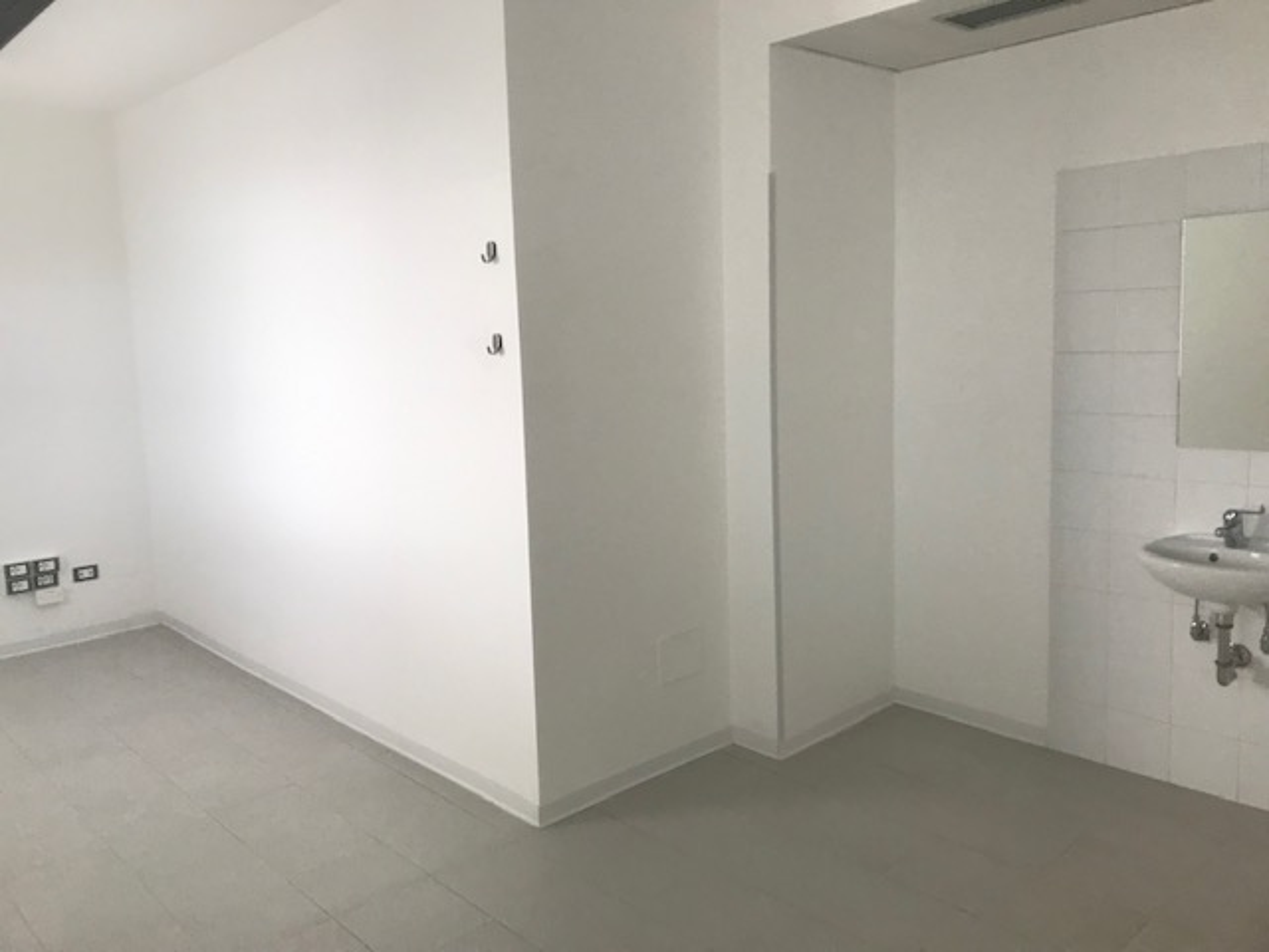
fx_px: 1026
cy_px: 476
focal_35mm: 28
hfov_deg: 63.4
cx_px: 634
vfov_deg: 49.7
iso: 25
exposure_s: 1/33
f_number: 1.8
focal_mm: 3.99
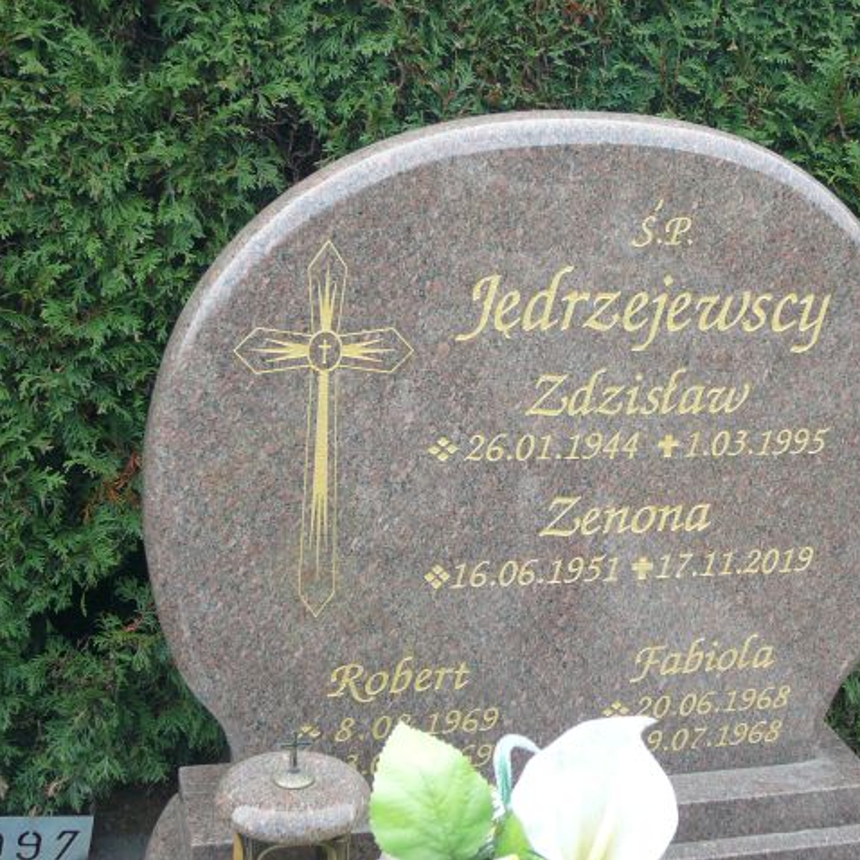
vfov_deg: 29.6
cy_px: 430
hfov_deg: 29.4
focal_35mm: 58
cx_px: 563
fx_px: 1630
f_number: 3.4
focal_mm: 7.3
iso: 100
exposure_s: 1/50
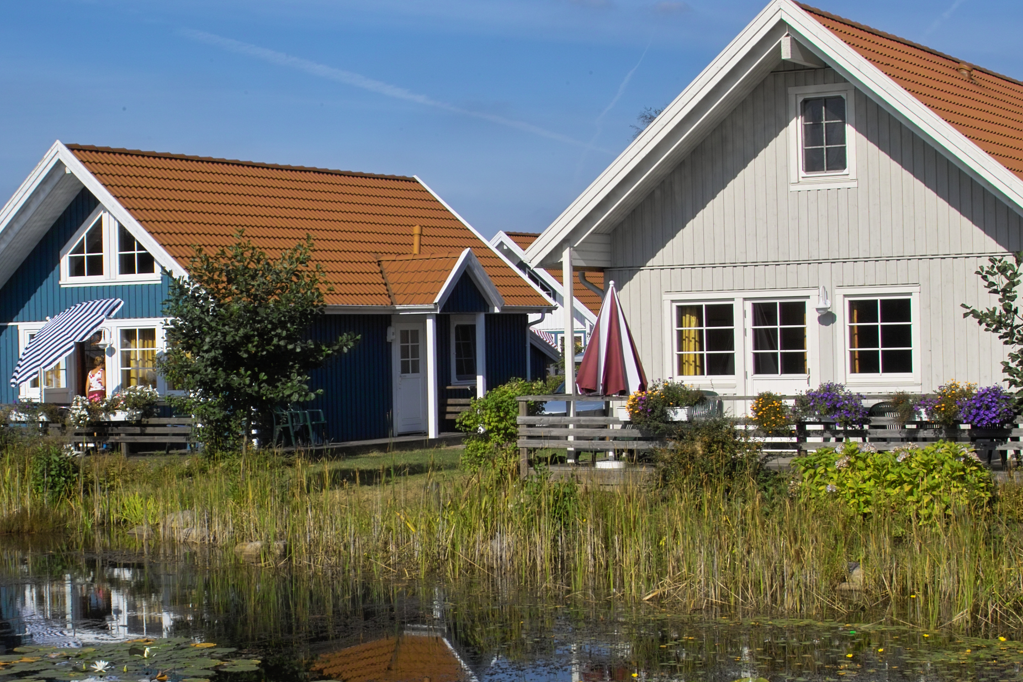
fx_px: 2017
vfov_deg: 19.2
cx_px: 563
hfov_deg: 28.4
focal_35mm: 71
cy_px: 339
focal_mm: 34
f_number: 13
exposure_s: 1/250
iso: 100
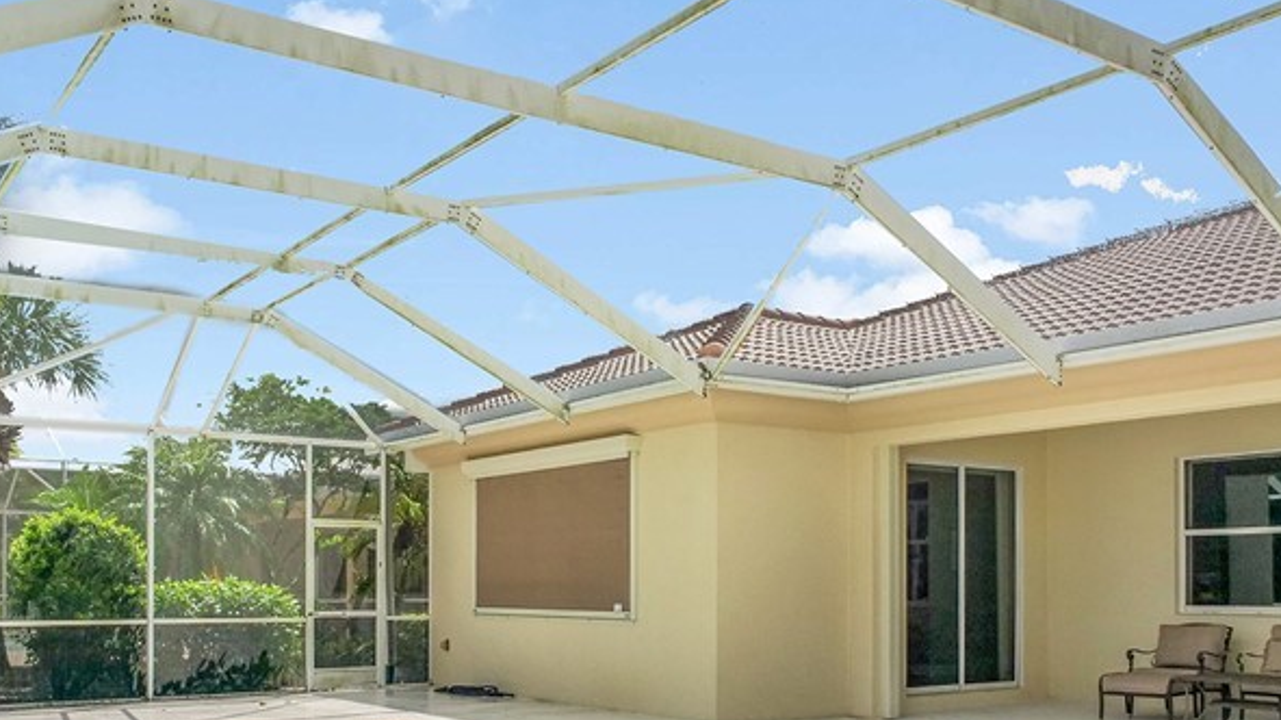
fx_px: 1155
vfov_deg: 33.9
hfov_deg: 58.0
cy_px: 542
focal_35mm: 34
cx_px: 613
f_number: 5.6
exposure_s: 1/1300
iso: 400
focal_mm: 9
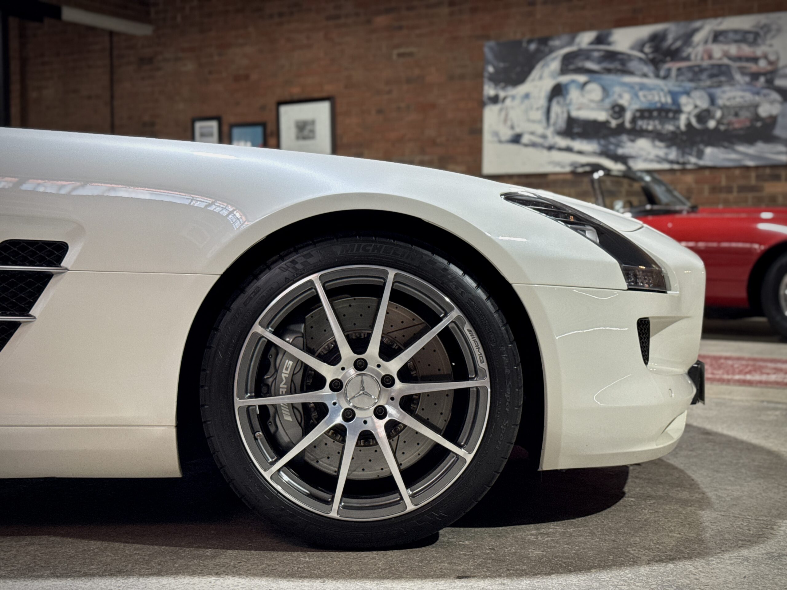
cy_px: 295
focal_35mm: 48
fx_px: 1091
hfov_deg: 39.7
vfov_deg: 30.3
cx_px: 394
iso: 250
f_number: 1.78
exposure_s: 1/50
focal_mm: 6.76
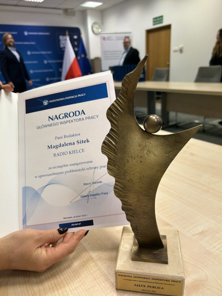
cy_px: 148
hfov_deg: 53.1
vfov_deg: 67.3
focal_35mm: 26
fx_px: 222
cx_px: 111
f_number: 1.5
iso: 64
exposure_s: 1/100
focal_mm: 5.7
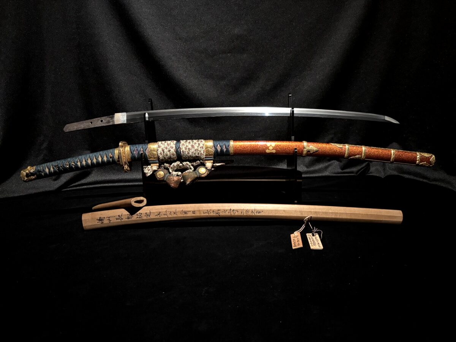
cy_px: 171
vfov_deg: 53.1
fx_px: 343
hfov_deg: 67.3
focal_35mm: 26
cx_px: 228
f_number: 1.6
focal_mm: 5.96
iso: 1250
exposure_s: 1/15
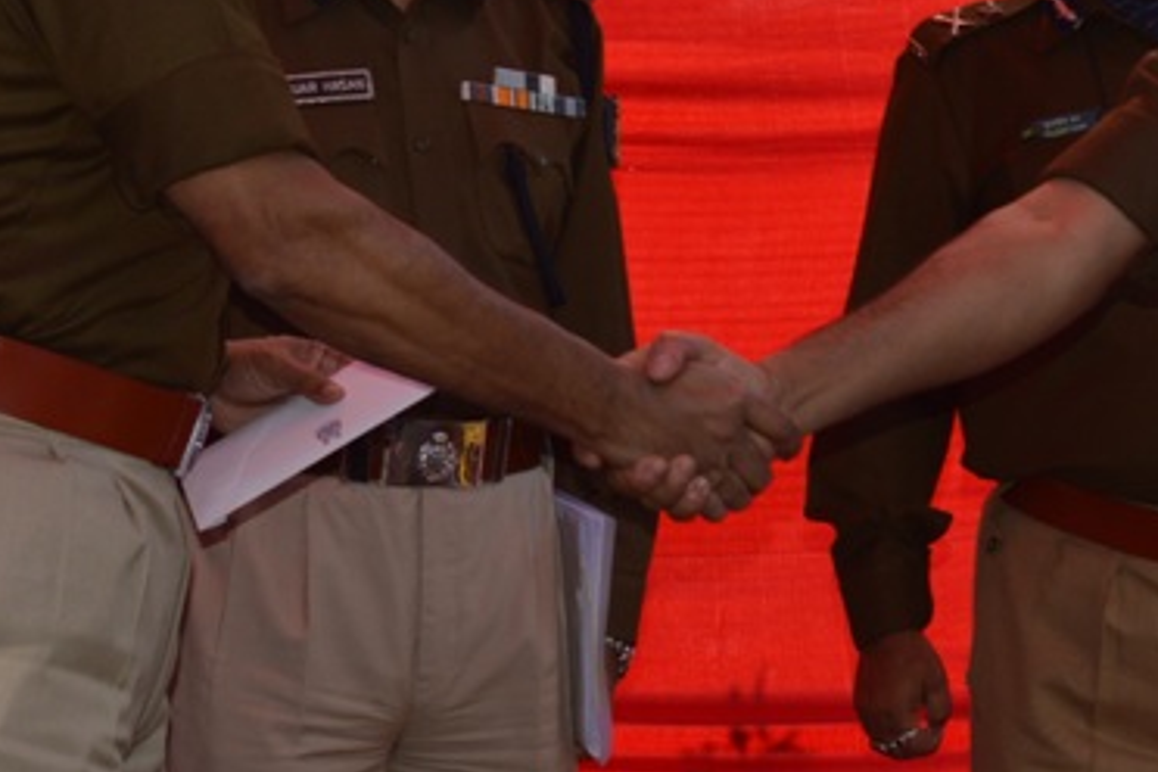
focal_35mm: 144
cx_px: 778
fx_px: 4644
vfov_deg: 9.5
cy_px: 120
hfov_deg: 14.2
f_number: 7.1
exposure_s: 1/200
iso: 100
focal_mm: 35
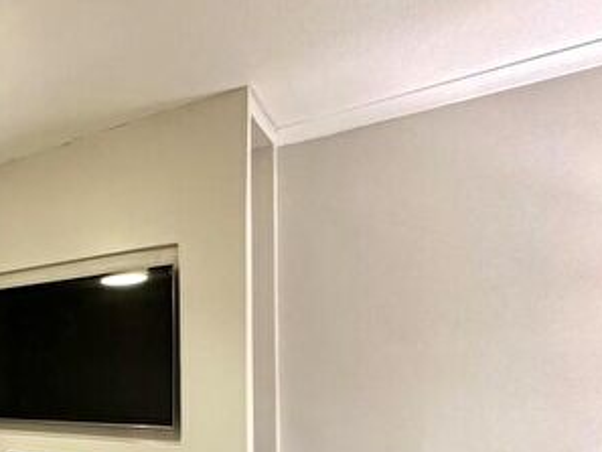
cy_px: 386
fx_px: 574
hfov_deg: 41.5
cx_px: -89
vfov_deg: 40.5
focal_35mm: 33
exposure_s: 1/50
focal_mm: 2.22
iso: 400
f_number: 2.2
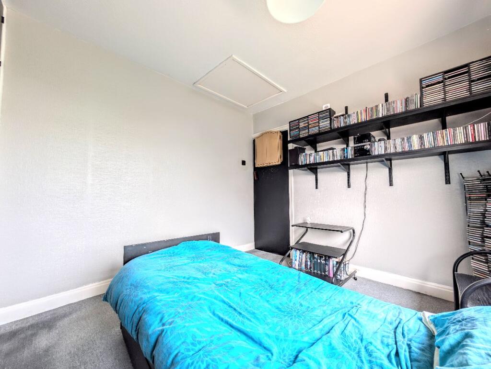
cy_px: 184
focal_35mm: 12
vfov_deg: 94.6
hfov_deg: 110.5
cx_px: 246
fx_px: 170
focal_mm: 2.02
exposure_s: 1/78.9
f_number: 1.7
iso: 49
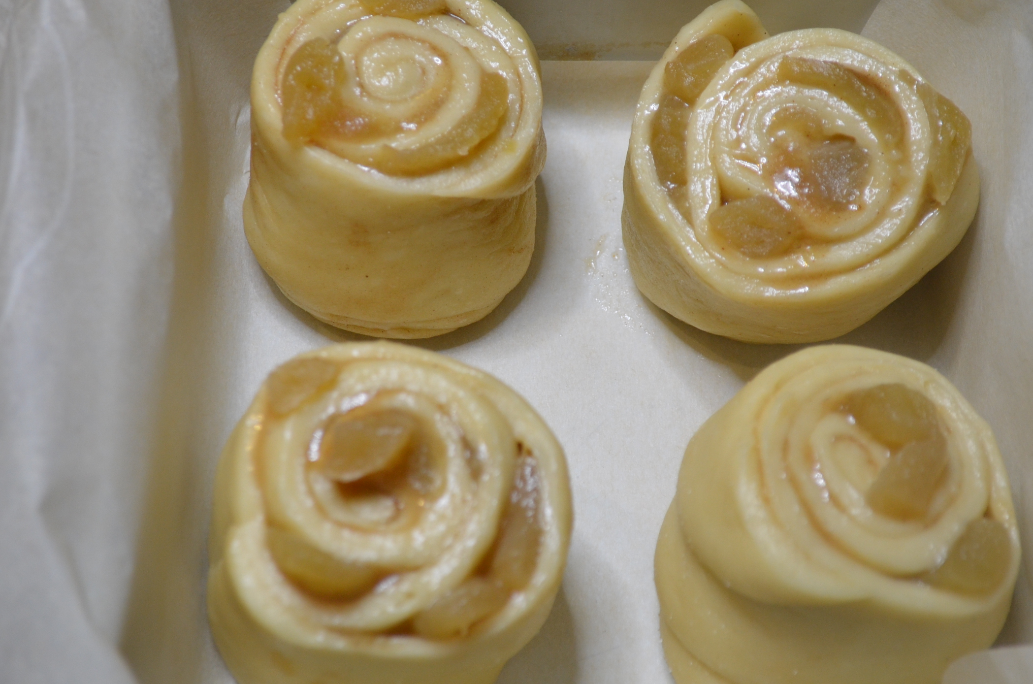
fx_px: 2119
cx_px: 527
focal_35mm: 74
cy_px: 327
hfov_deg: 27.4
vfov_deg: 18.3
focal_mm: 42
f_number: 5.6
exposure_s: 1/60
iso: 720
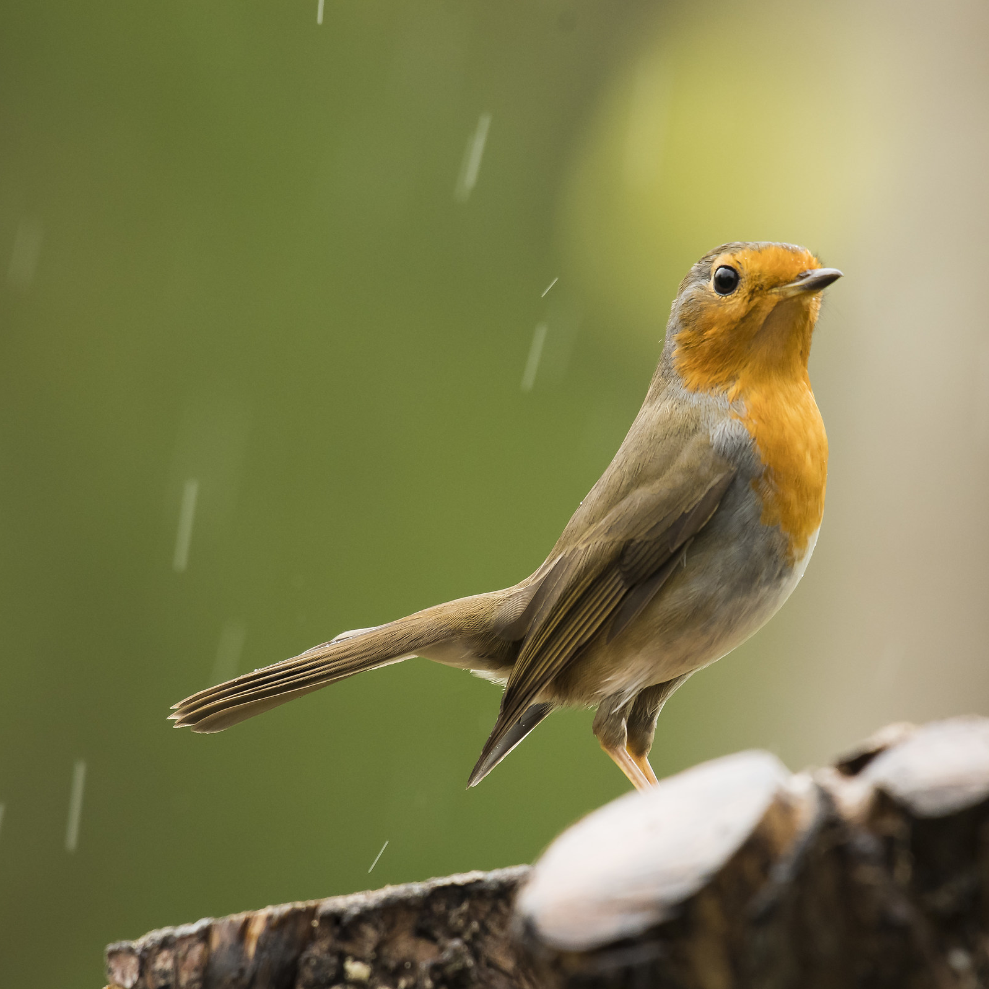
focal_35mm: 958
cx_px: 633
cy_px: 495
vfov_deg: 1.8
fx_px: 30966
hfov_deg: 1.8
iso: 1250
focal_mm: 500
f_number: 7.1
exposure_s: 1/250
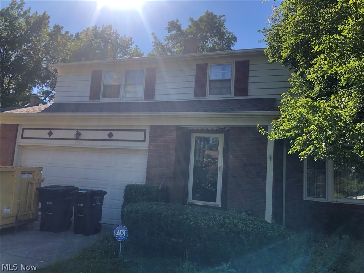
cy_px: 136
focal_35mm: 28
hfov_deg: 63.4
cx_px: 182
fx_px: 294
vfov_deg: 49.7
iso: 20
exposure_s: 1/842
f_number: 1.8
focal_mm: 4
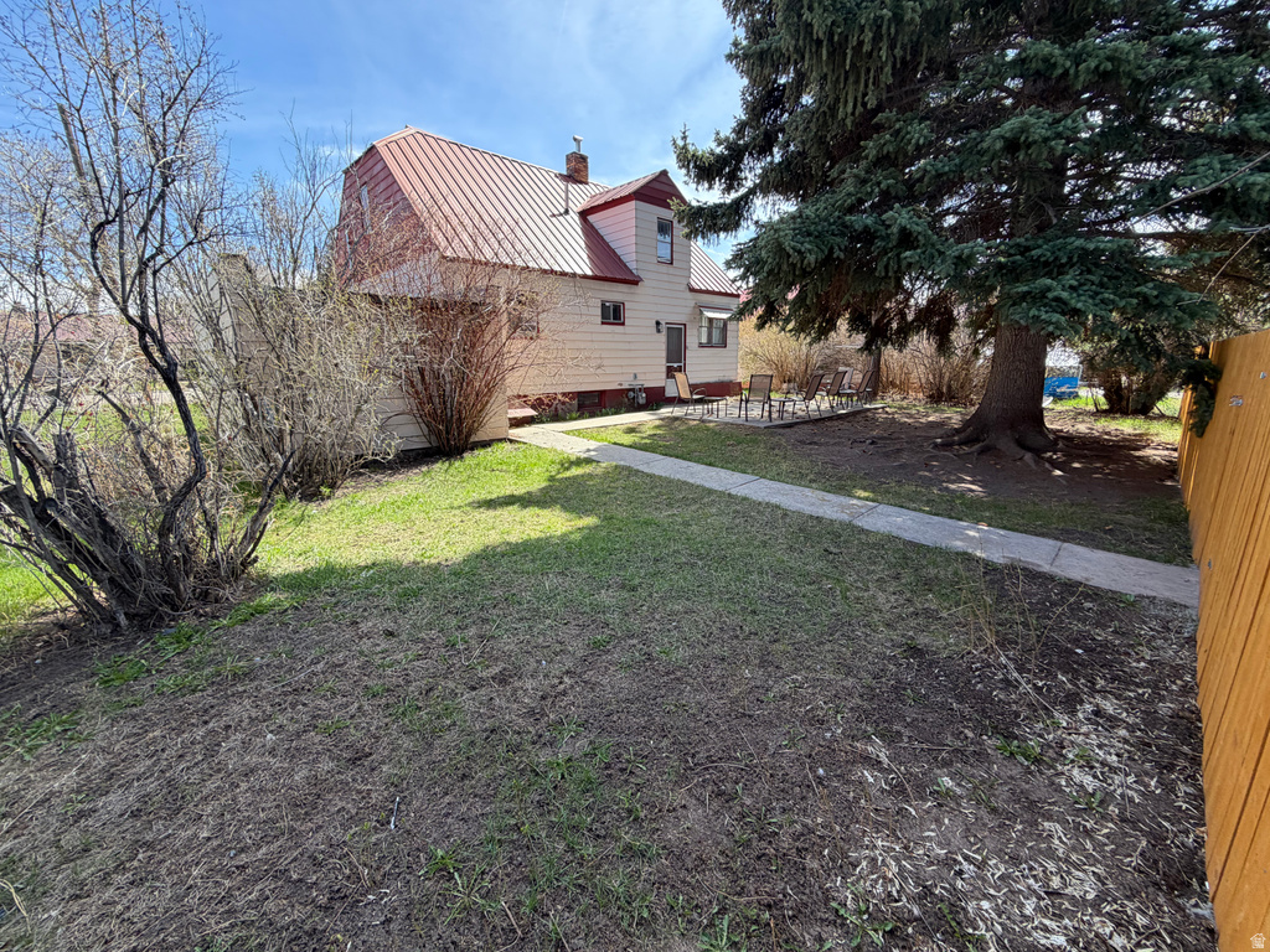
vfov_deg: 85.7
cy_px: 476
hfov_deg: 102.1
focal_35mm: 14
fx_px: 514
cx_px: 635
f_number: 2.2
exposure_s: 1/310
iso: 50
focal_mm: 2.22
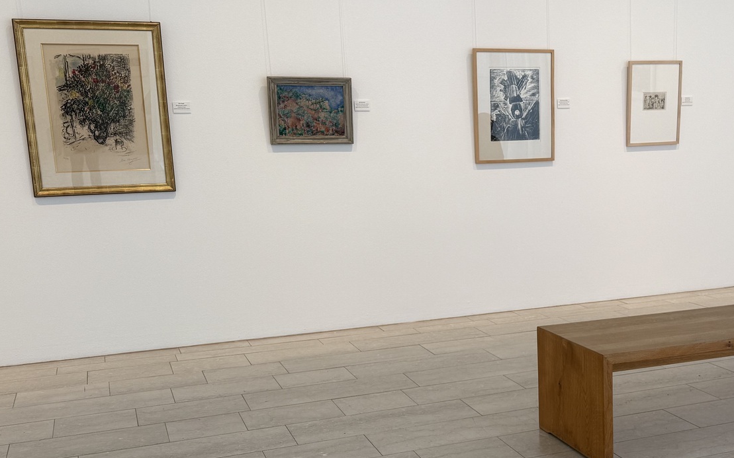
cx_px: 535
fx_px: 940
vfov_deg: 27.2
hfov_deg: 41.6
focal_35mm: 47
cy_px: 316
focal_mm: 6.76
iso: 50
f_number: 1.78
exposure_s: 1/121
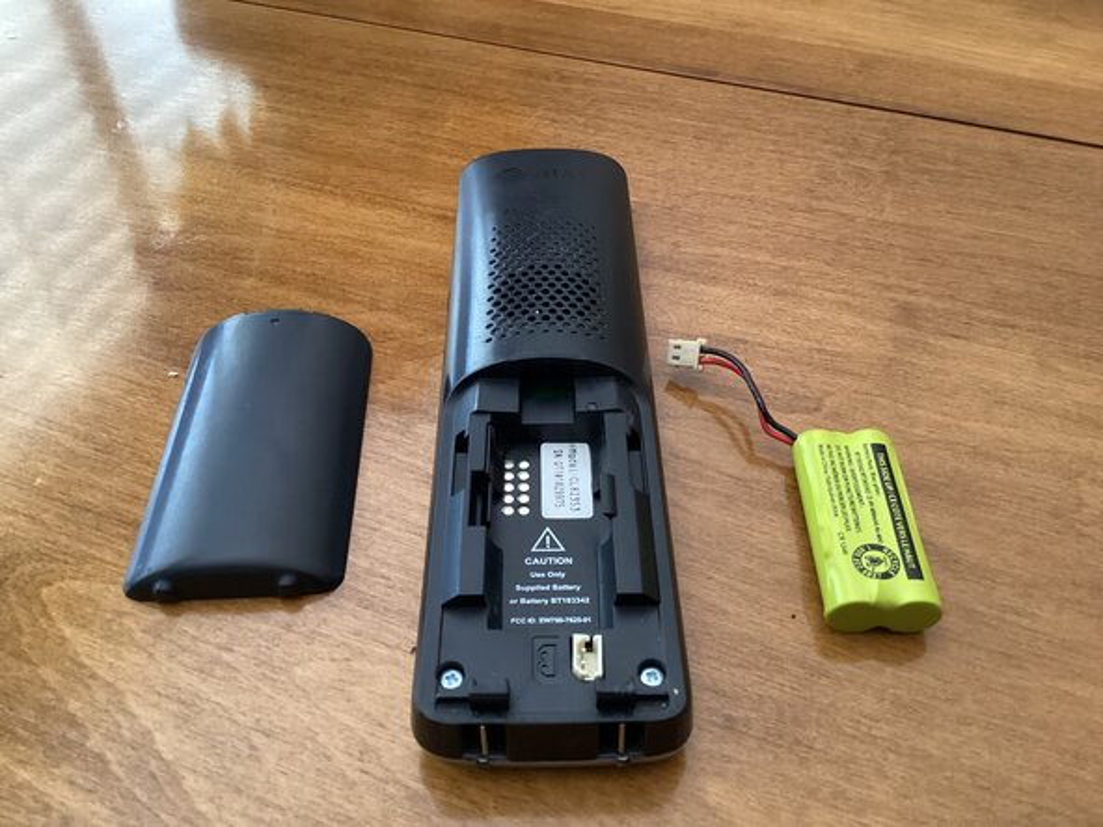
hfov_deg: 58.4
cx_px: 552
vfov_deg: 45.4
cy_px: 414
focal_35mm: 31
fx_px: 988
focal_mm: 3.3
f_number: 2.4
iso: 400
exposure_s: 1/33
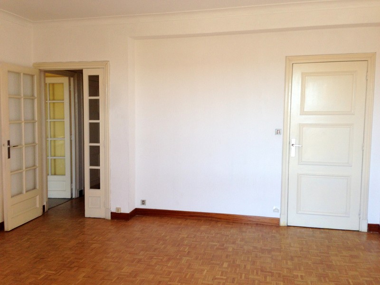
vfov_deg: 42.9
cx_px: 190
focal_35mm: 33
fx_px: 362
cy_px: 142
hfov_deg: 55.4
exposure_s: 1/120
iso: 80
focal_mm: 4.13
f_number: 2.4
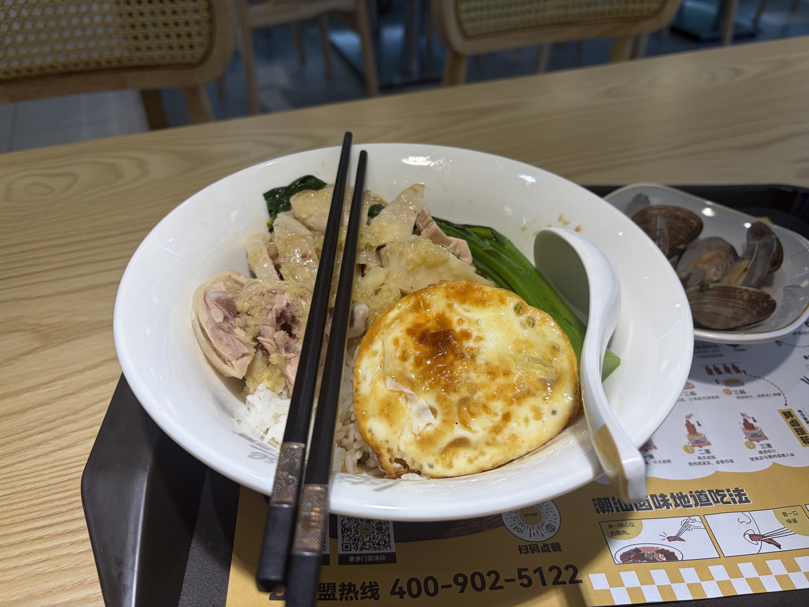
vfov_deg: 53.1
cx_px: 404
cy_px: 304
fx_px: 608
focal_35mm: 26
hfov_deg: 67.3
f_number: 1.6
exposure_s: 1/365
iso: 50
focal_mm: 5.96
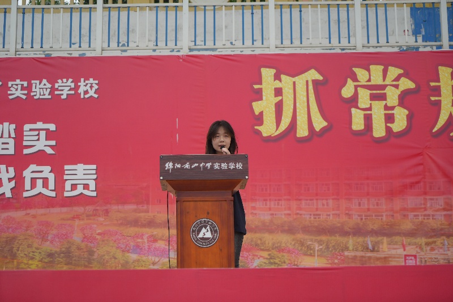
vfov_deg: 19.4
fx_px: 881
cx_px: 226
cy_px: 151
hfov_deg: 28.8
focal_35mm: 70
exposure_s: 1/250
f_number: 4.5
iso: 100
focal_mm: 70
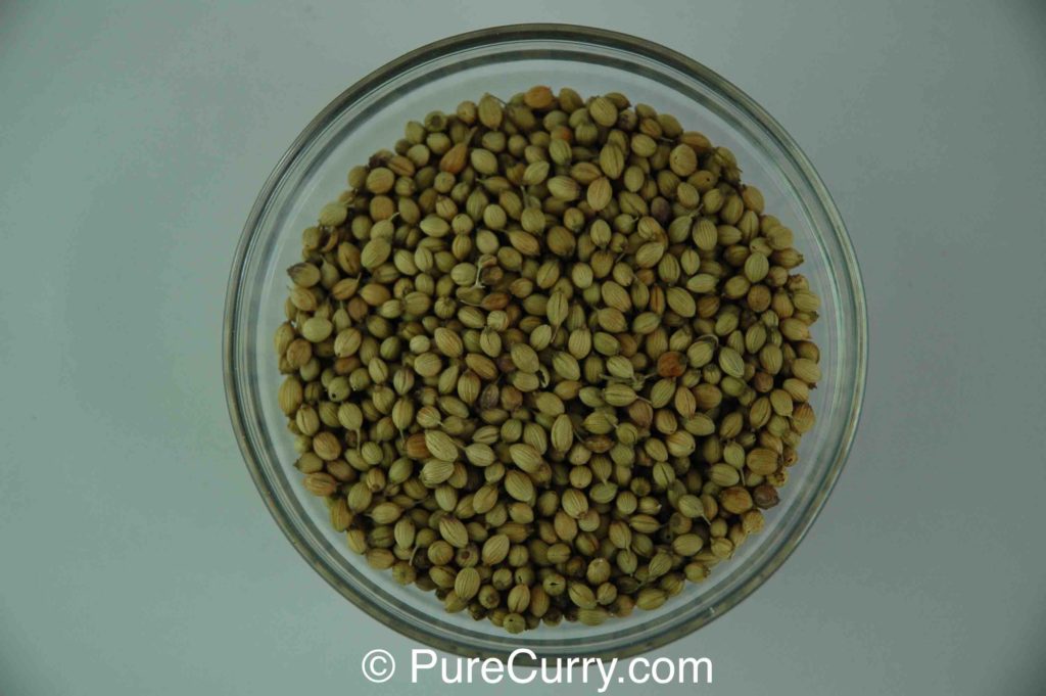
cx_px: 523
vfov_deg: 13.0
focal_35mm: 105
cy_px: 348
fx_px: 3048
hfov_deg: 19.5
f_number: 4.5
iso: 400
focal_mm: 70
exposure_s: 1/320
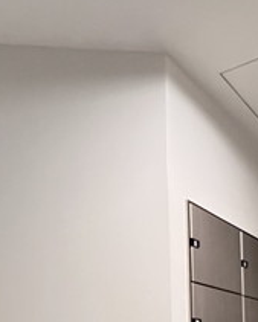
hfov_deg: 31.1
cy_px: 348
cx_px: 75
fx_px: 458
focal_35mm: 48
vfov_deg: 34.0
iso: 800
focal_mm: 1.57
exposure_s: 1/50
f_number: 1.8
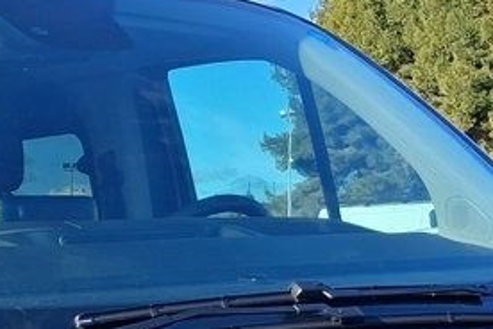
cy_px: 554
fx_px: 1780
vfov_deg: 10.1
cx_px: -21
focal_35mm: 130
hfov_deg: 15.4
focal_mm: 4
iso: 20
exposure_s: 1/608
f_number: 1.8
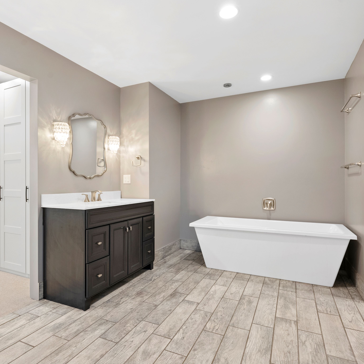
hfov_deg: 71.9
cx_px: 162
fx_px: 250
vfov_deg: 72.1
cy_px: 184
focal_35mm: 21
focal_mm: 16
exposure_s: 1/4
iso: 800
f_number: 9
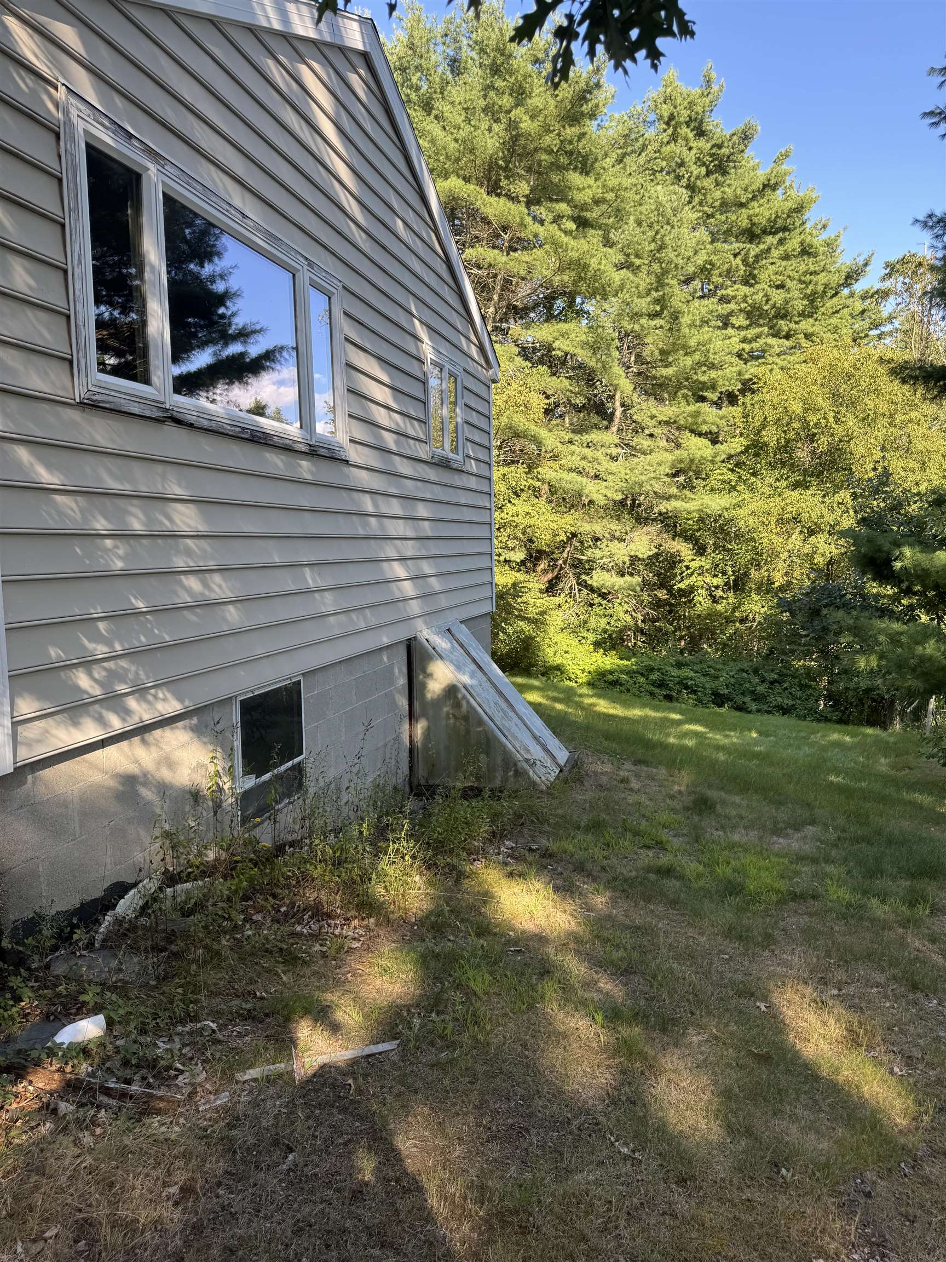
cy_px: 631
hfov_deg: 56.8
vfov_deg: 71.6
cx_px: 473
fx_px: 875
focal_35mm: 24
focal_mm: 6.76
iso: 80
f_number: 1.78
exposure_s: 1/598
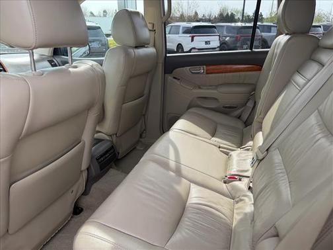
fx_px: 231
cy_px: 125
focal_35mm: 24
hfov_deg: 71.6
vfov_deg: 56.8
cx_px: 166
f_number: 1.78
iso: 80
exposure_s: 1/607
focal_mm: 6.76
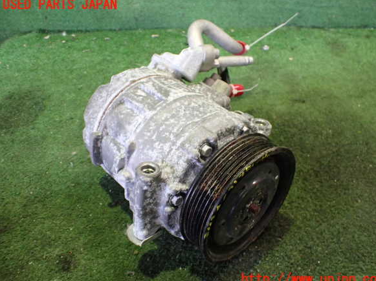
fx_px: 337
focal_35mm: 31
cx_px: 194
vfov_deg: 45.4
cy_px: 142
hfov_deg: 58.4
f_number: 2.3
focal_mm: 5.4
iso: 800
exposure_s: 1/40
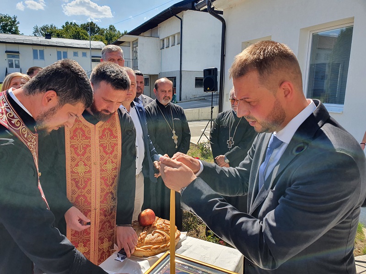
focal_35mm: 26
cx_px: 183
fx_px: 275
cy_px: 137
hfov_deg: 67.3
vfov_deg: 53.1
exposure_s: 1/848
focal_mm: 4.32
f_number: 2.4
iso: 50
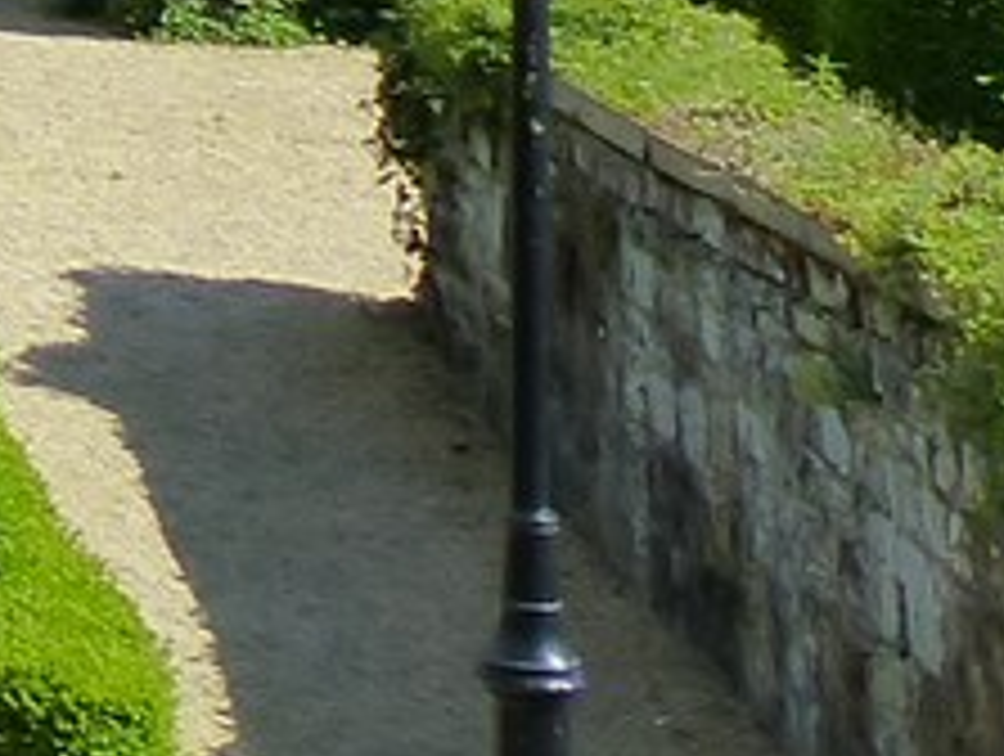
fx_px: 7698
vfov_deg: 5.2
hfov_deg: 6.7
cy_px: -1854
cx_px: -2112
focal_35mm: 265
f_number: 2.8
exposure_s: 1/2000
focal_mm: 6.4
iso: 200
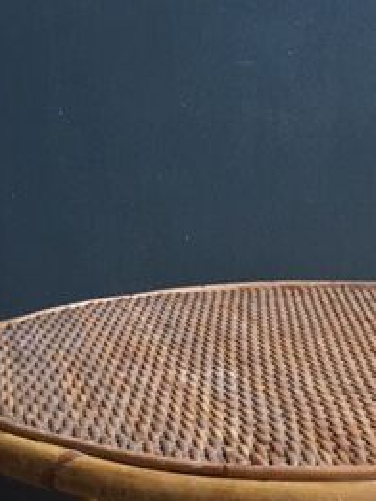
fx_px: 1027
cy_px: 445
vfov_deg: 26.5
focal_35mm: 71
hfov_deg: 20.4
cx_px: 318
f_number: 2.2
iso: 200
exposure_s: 1/33
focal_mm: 4.15
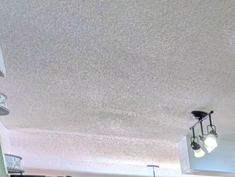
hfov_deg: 26.3
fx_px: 320
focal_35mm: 47
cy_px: 298
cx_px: 370
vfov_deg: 22.3
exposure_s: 1/120
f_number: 1.7
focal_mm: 2.02
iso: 110
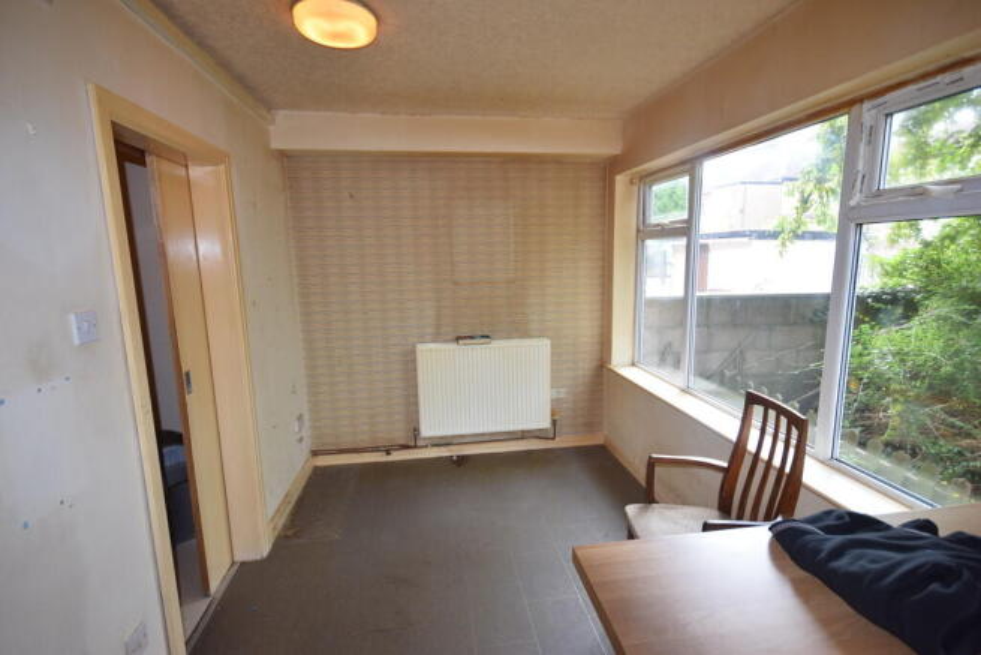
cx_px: 490
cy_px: 328
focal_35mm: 17
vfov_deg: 69.7
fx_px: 470
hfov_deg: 92.4
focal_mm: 11.5
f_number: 5.6
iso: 800
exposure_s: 1/125
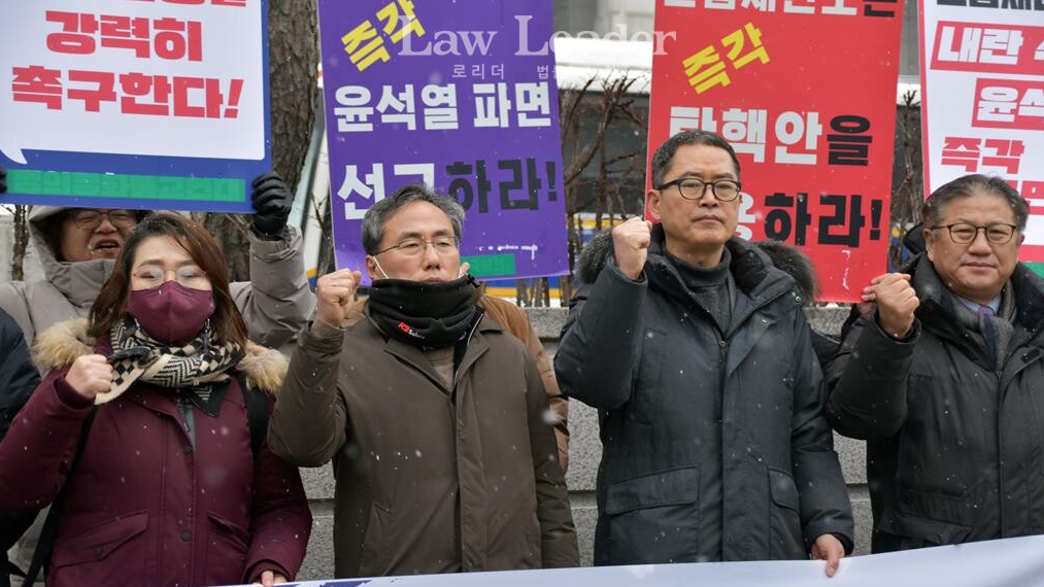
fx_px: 2464
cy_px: 351
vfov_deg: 13.6
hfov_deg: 23.9
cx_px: 521
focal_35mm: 89
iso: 500
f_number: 5
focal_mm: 56
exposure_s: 1/320
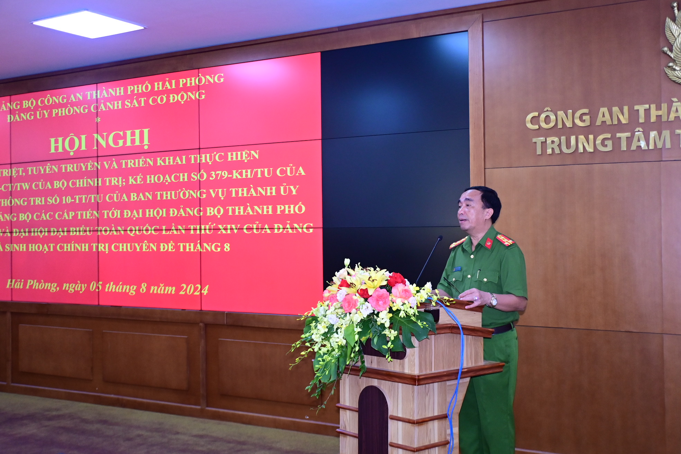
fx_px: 757
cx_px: 340
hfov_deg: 48.5
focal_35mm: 40
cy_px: 227
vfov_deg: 33.4
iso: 1600
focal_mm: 27
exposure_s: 1/200
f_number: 4
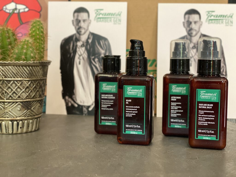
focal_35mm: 52
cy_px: 88
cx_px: 118
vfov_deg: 28.0
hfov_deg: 36.8
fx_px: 355
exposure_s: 1/35
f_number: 2
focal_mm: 6
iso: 400
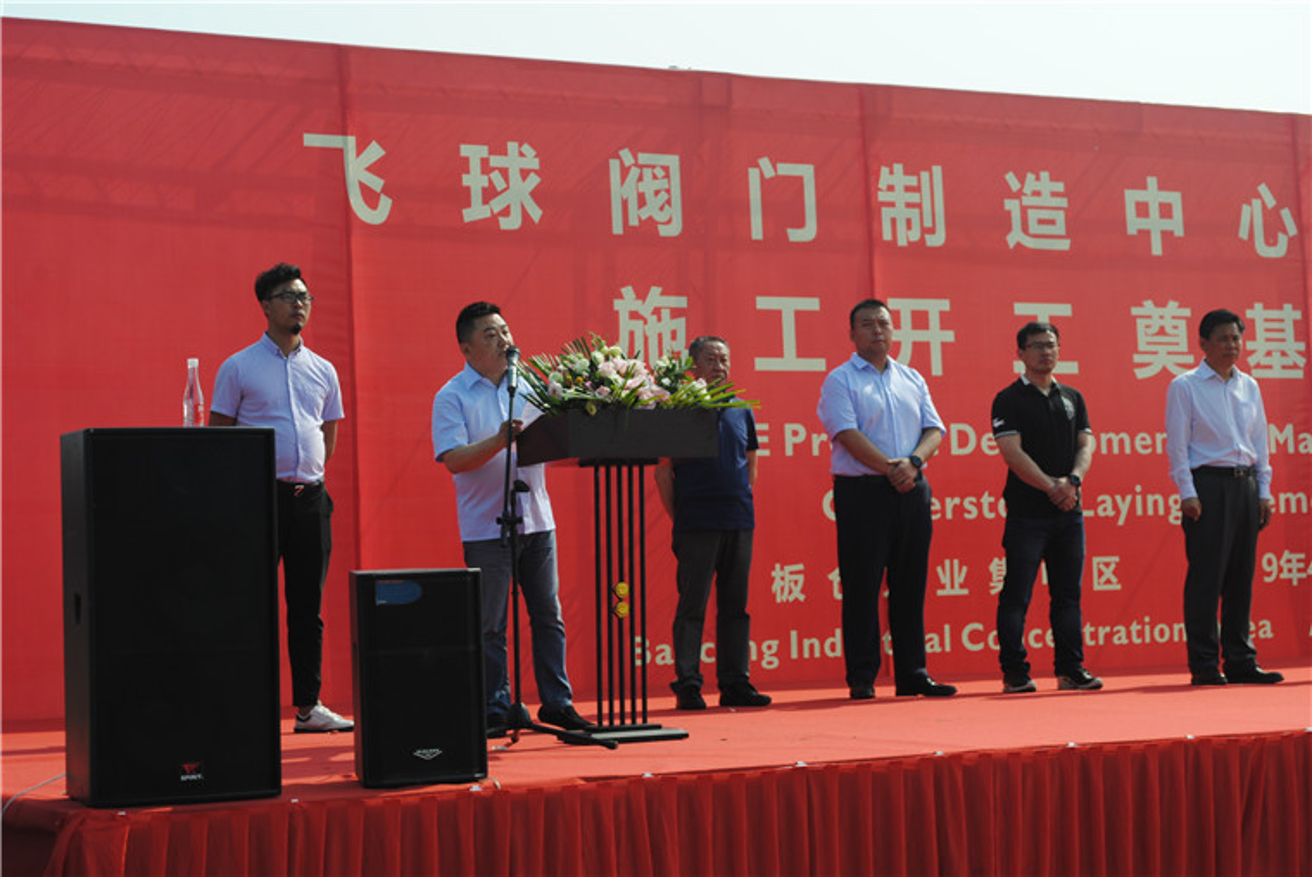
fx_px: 3009
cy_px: 438
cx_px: 656
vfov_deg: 16.6
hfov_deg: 24.6
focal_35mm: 82
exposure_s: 1/250
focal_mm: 55
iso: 100
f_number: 8
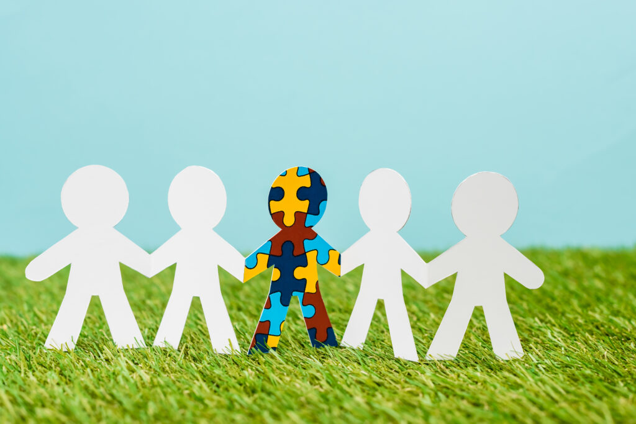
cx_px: 318
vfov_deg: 27.0
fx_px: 883
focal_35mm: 50
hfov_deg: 39.6
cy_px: 212
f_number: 5.6
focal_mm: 50
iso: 125
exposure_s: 1/160
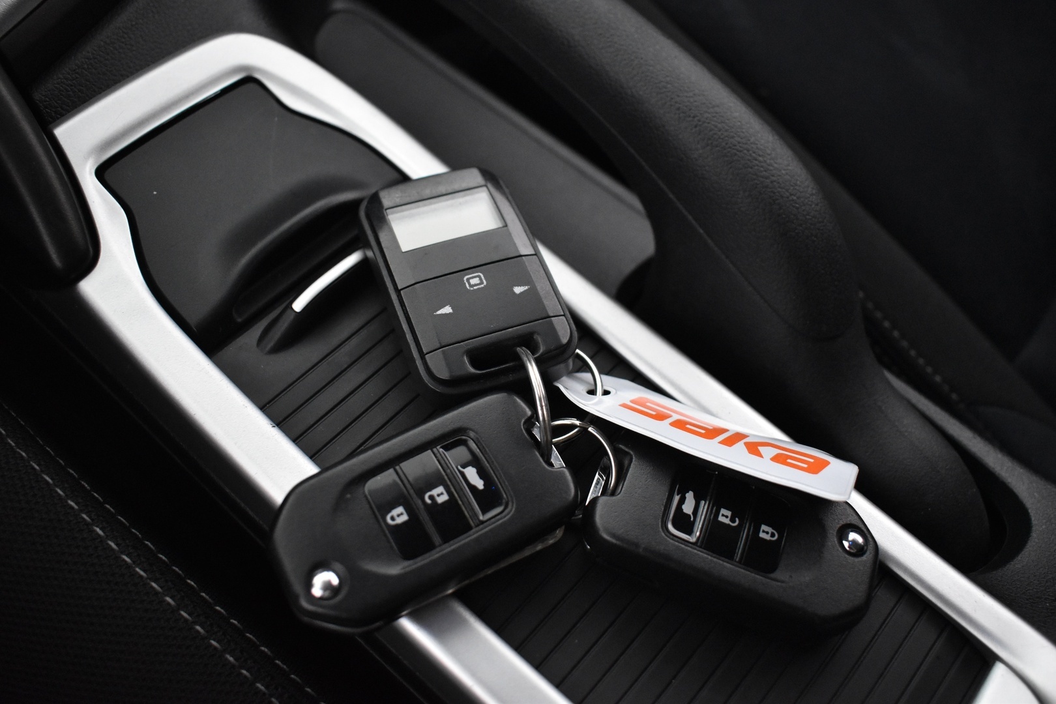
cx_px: 528
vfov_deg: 40.0
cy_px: 352
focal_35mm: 33
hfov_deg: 57.2
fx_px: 968
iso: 3200
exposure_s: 1/40
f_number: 3.8
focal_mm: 22
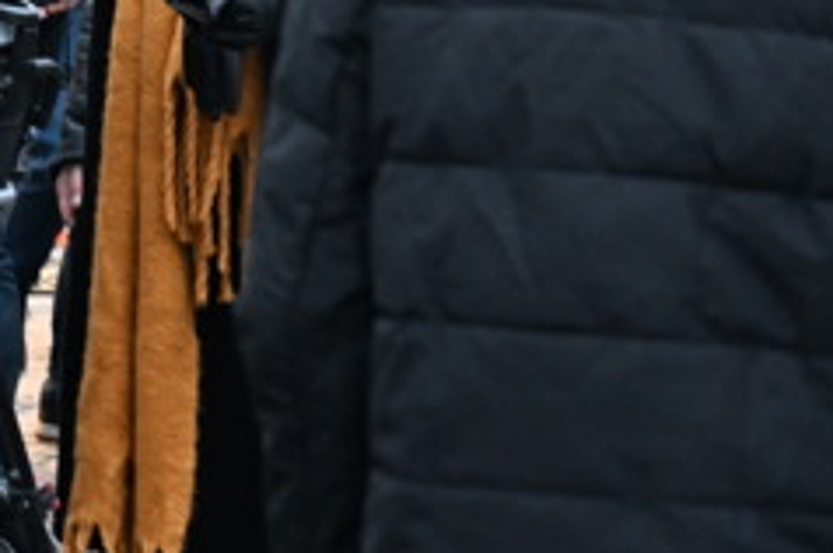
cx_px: 186
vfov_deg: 4.5
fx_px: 7048
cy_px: 203
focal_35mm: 305
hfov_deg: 6.8
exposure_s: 1/80
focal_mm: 70
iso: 3200
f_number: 4.5
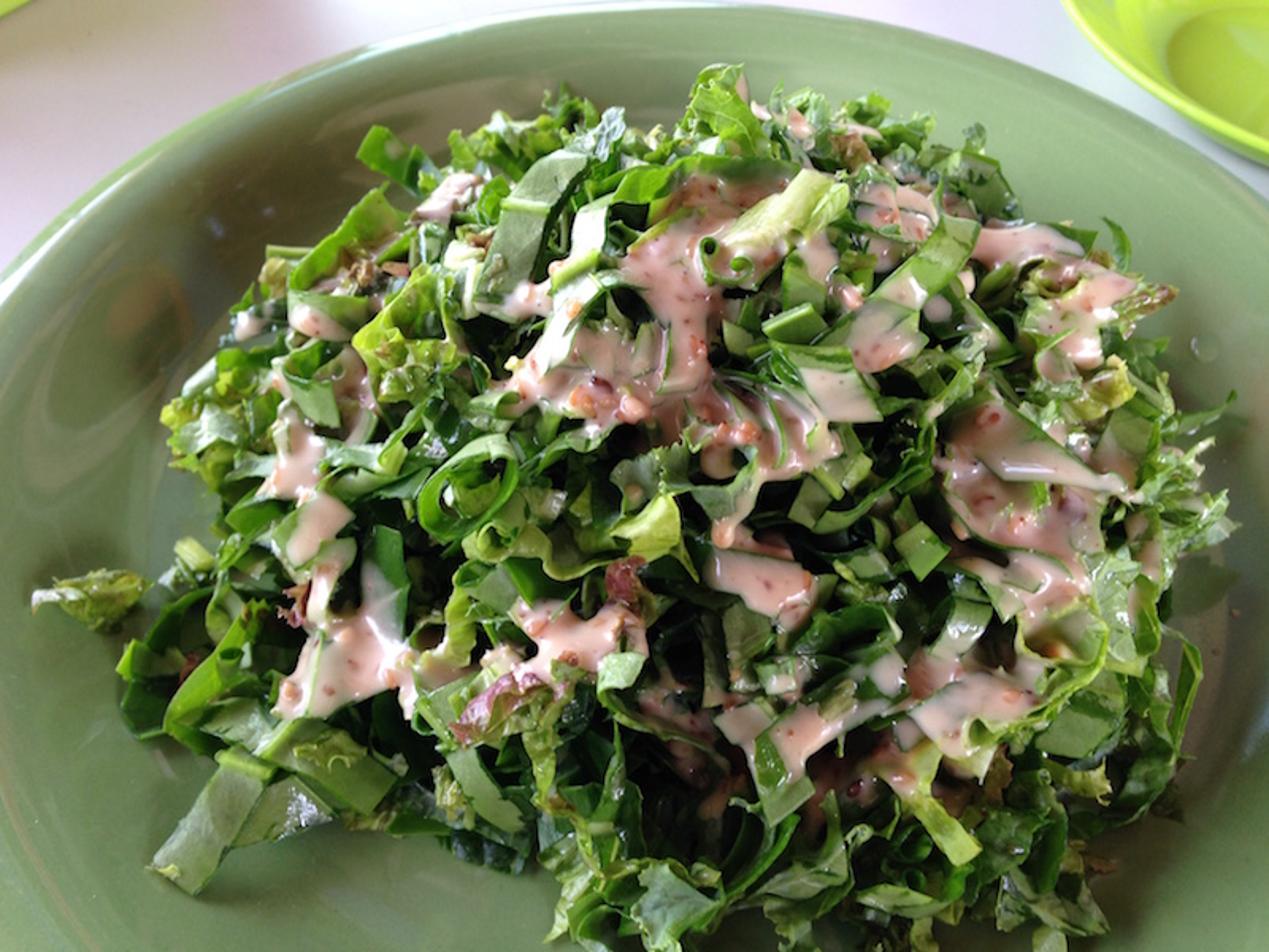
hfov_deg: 55.4
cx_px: 634
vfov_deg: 42.9
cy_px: 476
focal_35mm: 33
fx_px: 1210
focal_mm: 4.12
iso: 50
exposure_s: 1/30
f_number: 2.4
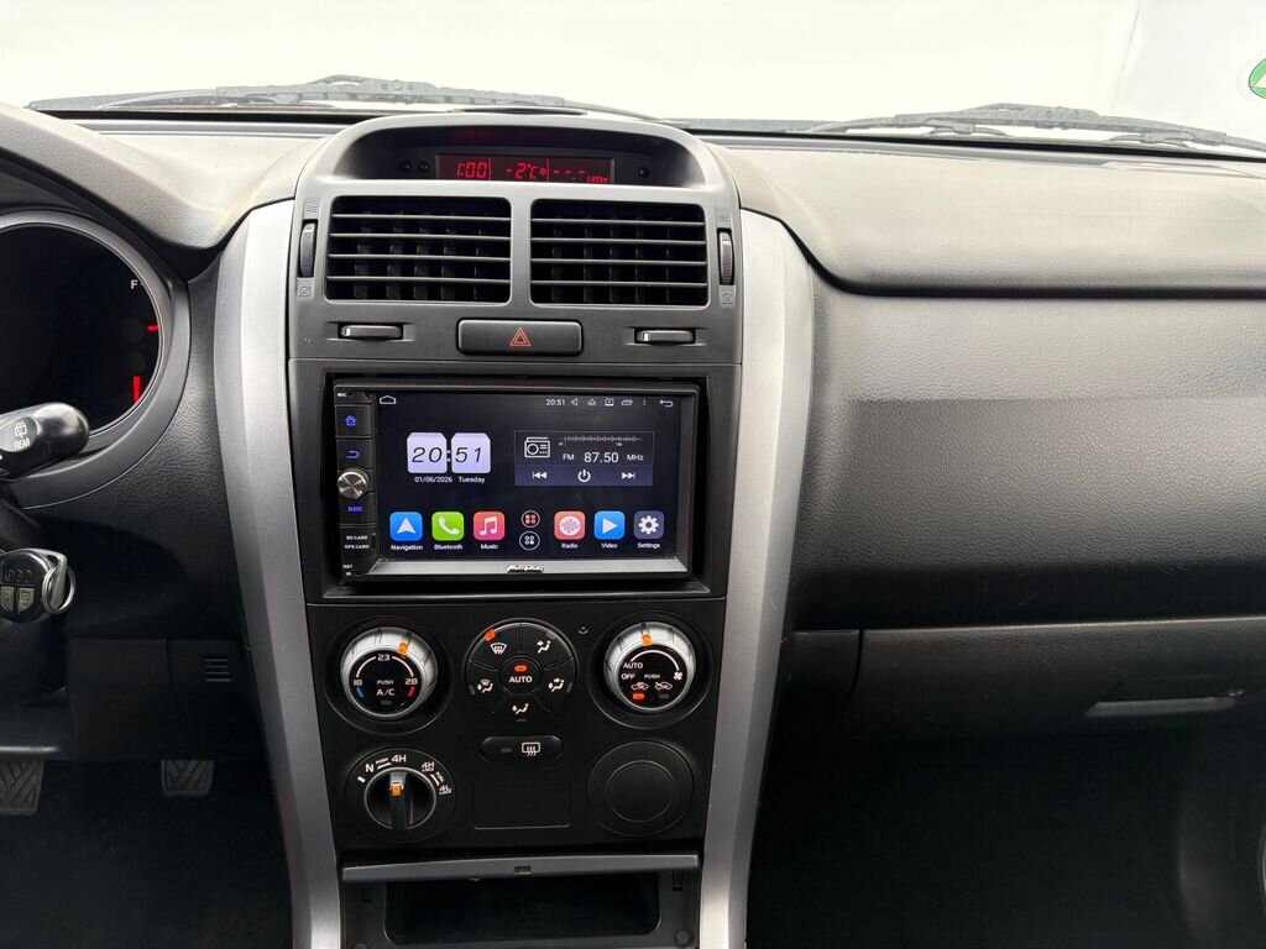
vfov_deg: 53.1
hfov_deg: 67.3
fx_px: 951
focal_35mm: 26
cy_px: 474
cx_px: 633
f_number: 1.6
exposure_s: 1/121
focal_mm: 5.96
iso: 125
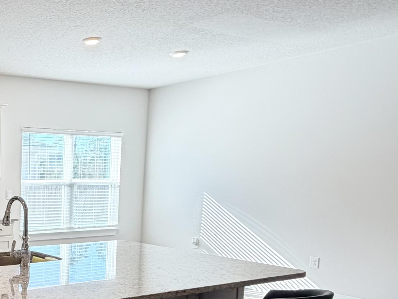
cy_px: 221
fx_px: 437
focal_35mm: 38
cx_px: -77
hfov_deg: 37.4
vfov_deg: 36.9
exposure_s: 1/120
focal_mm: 2.22
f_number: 2.2
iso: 125
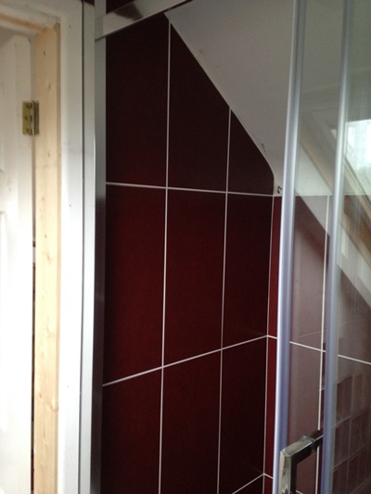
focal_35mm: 33
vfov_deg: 55.3
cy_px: 247
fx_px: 471
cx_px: 186
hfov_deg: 43.0
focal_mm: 4.12
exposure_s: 1/20
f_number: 2.4
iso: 200
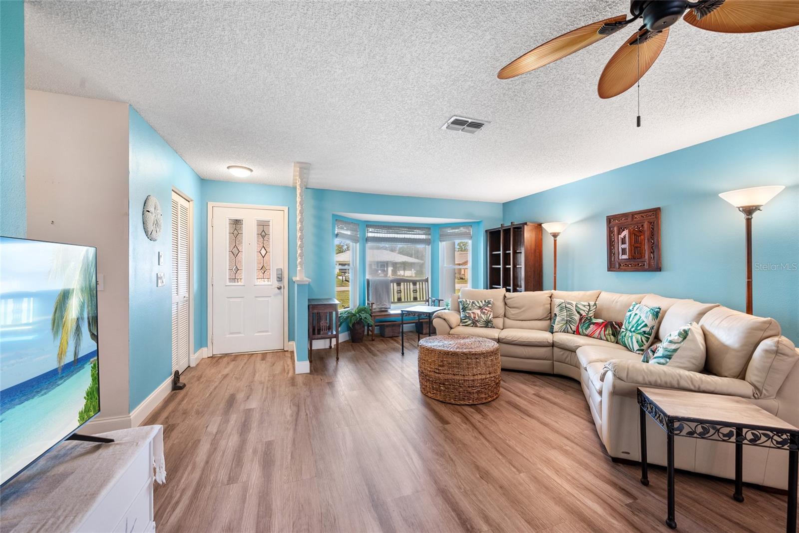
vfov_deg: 81.2
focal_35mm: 14
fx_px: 311
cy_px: 266
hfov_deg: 104.2
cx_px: 400
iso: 250
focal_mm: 14
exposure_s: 1/2.5
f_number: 9
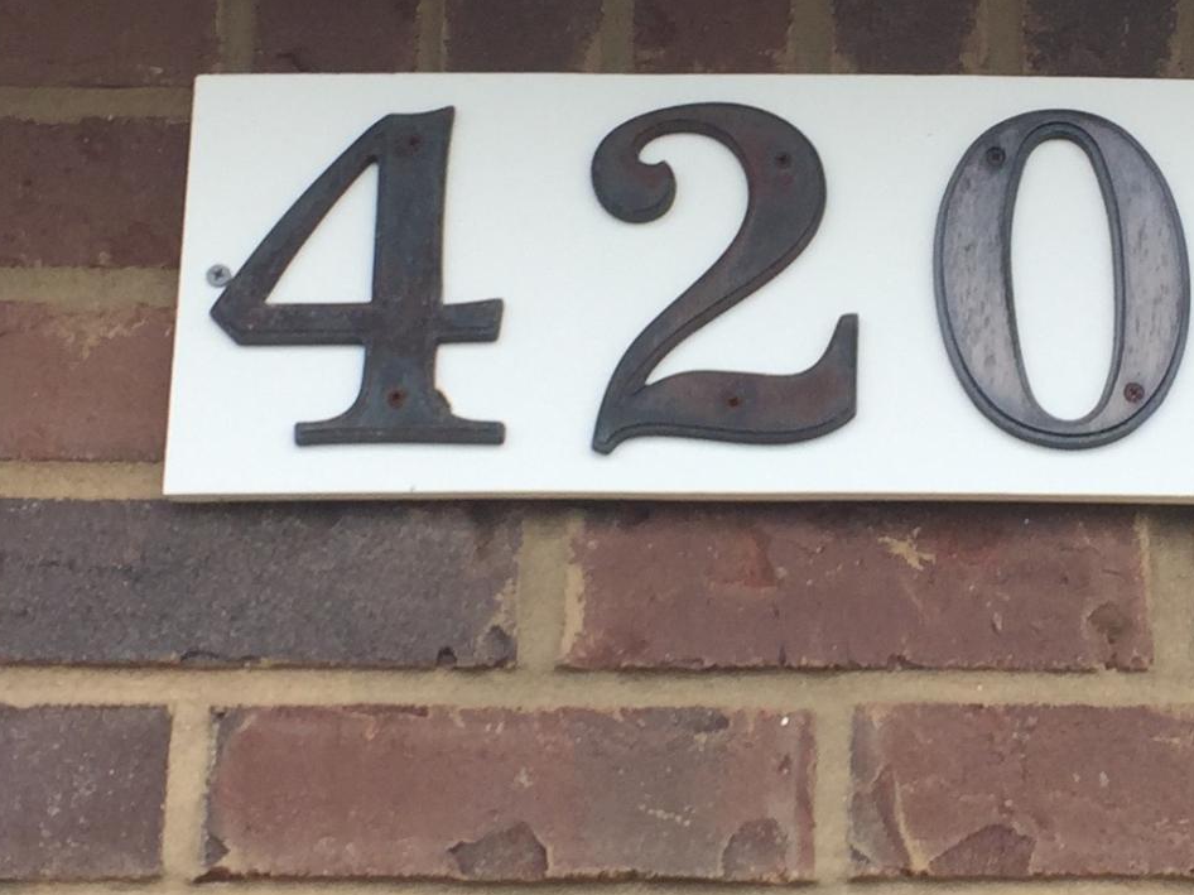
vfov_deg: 16.0
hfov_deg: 21.1
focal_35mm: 92
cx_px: 933
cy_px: 323
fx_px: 3173
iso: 32
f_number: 2.2
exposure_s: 1/488
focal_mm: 4.15
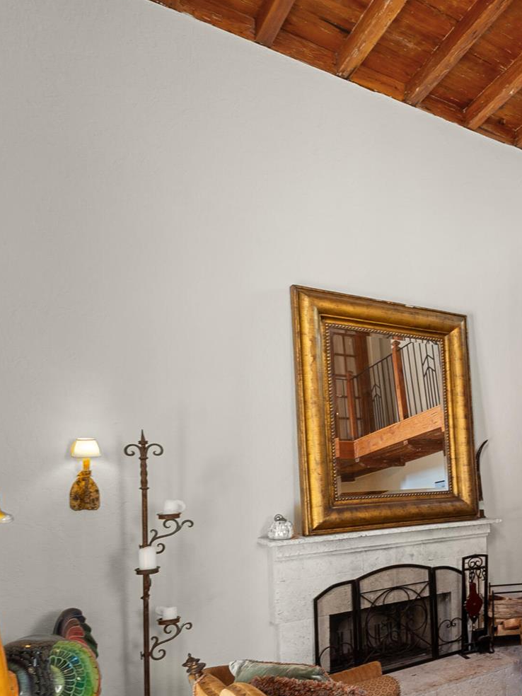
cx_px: 574
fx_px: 603
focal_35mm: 30
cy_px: 460
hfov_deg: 38.7
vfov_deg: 58.7
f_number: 7.1
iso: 100
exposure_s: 1/2.5
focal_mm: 10
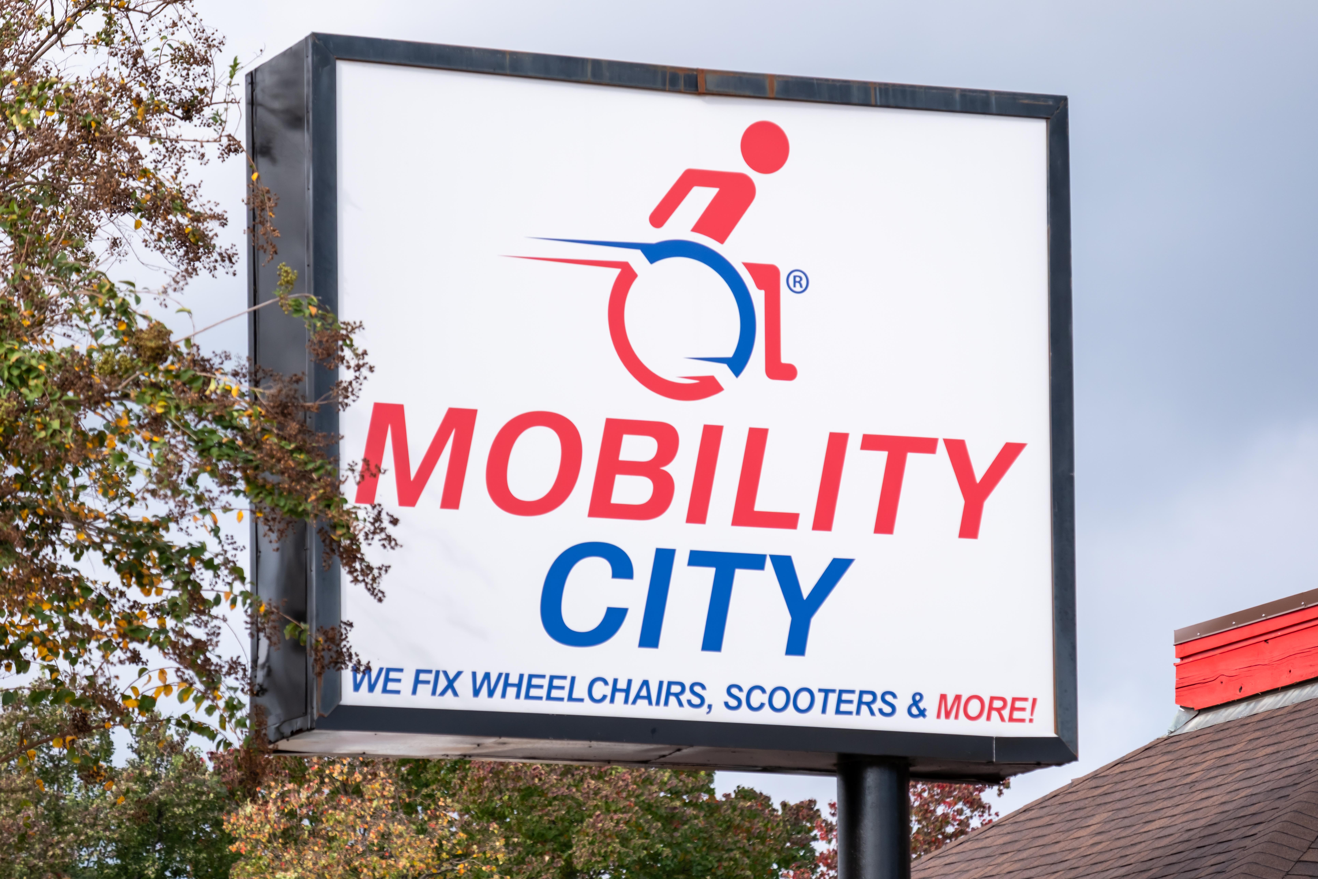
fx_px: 6040
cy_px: 440
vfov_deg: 8.3
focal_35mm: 165
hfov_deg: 12.5
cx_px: 659
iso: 250
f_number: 4.2
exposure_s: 1/1250
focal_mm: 110.3
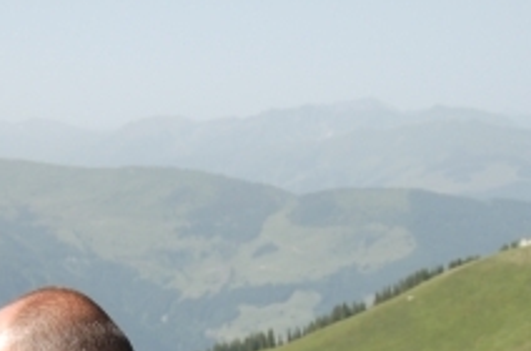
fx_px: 1500
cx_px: 160
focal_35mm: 102
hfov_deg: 20.0
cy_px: 409
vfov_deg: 13.0
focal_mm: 24
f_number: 4
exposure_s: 1/1250
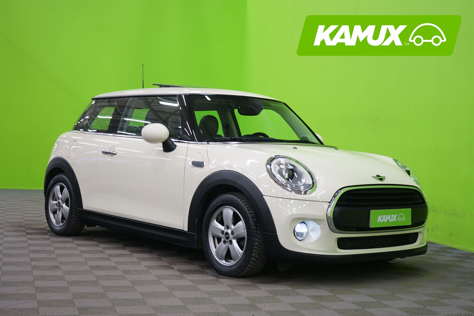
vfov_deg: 24.2
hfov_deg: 35.6
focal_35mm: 56
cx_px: 237
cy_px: 158
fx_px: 737
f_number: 5
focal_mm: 56
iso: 400
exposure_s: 1/8
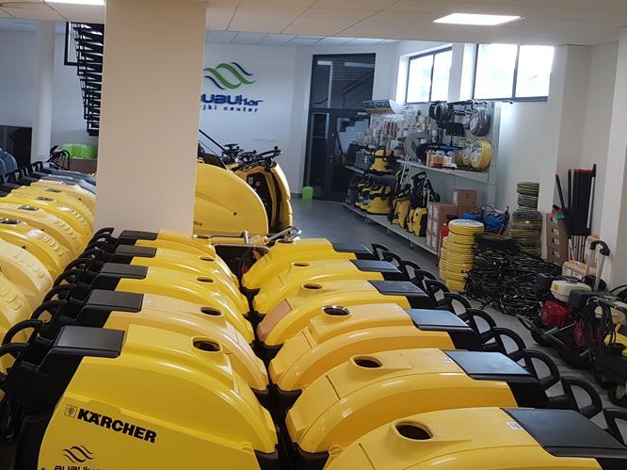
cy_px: 162
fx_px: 724
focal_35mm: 40
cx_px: 167
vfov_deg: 35.6
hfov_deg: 45.4
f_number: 1.7
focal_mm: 4.3
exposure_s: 1/50
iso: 80
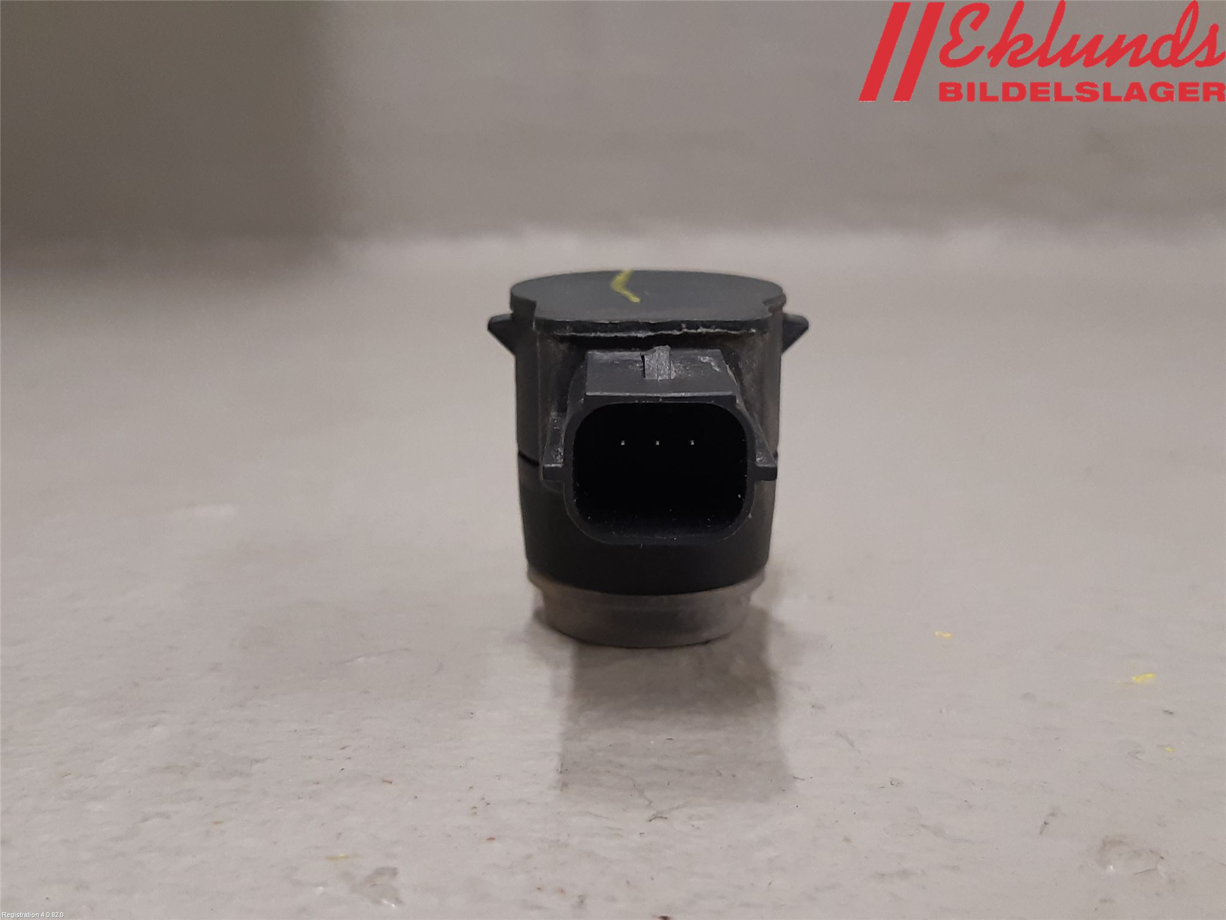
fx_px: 921
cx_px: 613
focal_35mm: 26
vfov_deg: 53.1
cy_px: 460
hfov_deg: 67.3
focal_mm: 3.93
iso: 160
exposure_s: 1/50
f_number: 1.7
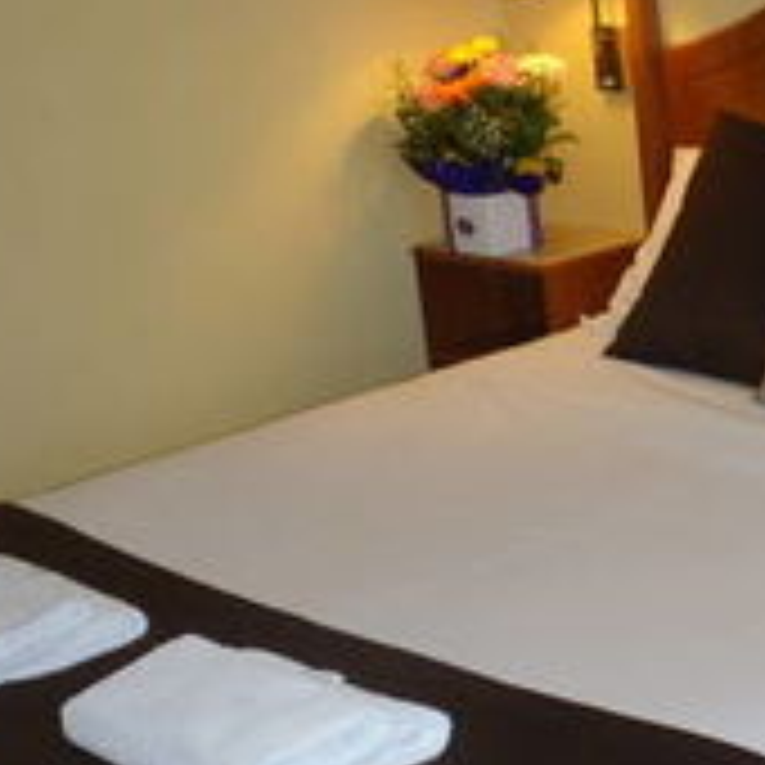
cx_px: 796
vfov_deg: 24.3
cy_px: 608
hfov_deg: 23.4
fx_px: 1750
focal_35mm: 70
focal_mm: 5
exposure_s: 1/30
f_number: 3.9
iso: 160
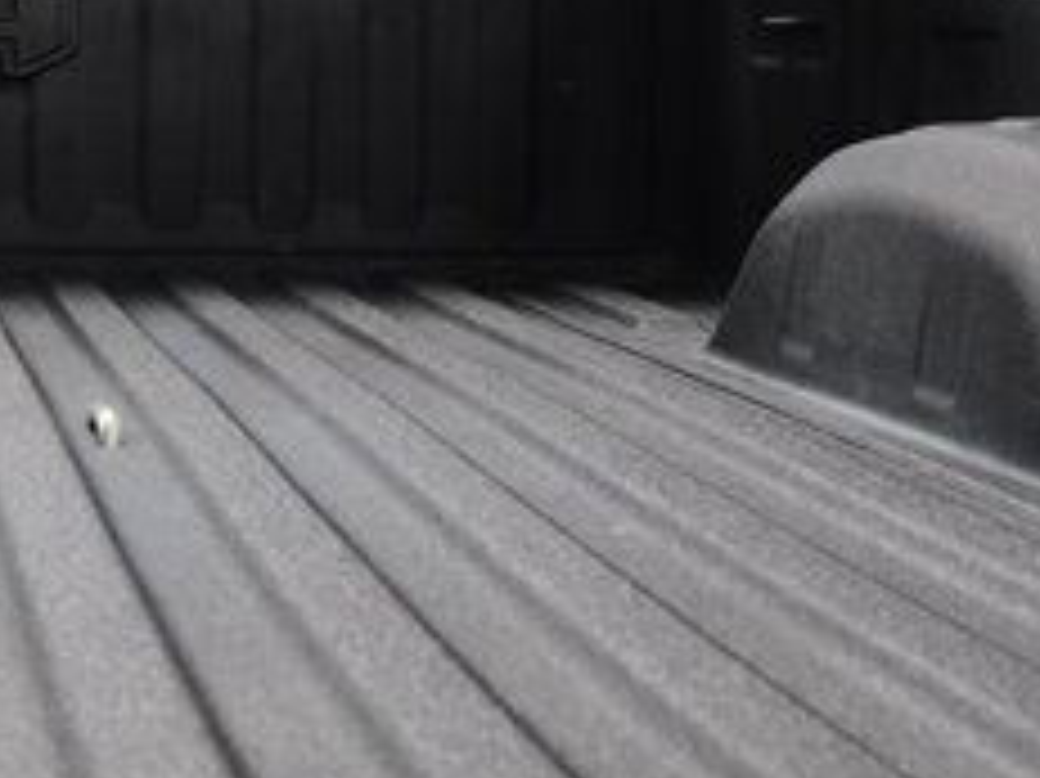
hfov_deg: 19.4
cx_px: -167
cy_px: 70
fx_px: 2883
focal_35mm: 96
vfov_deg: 15.2
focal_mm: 24
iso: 1600
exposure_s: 1/60
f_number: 5
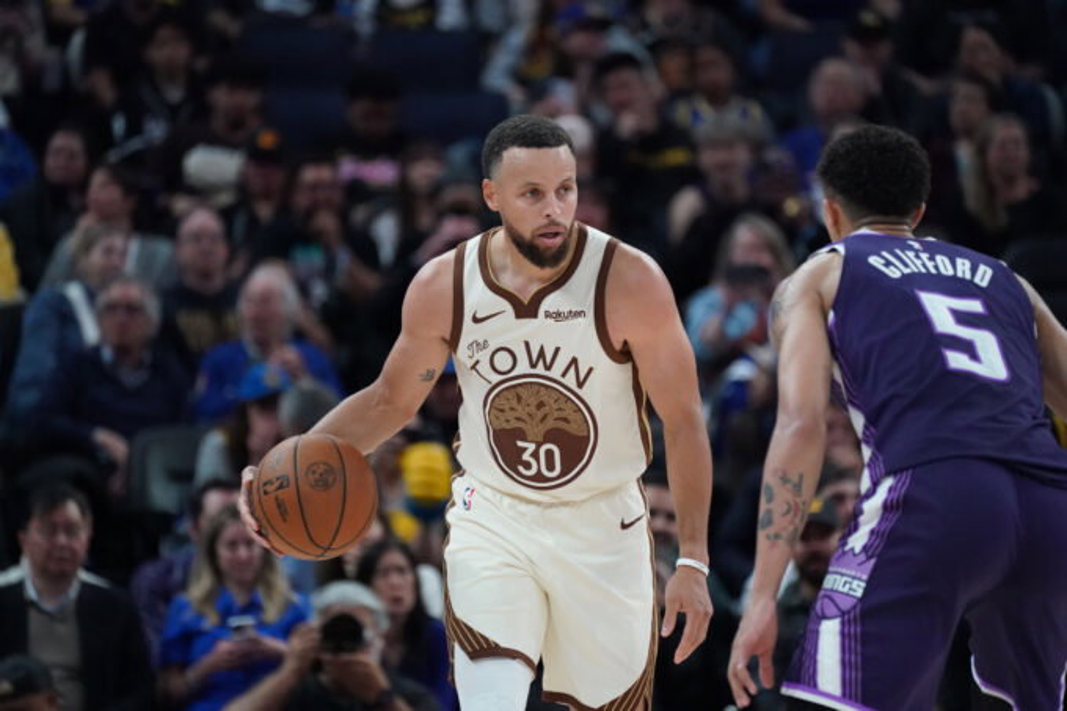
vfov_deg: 3.4
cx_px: 534
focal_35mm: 400
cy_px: 356
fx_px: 11852
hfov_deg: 5.2
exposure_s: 1/1600
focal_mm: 400
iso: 12800
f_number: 5.6
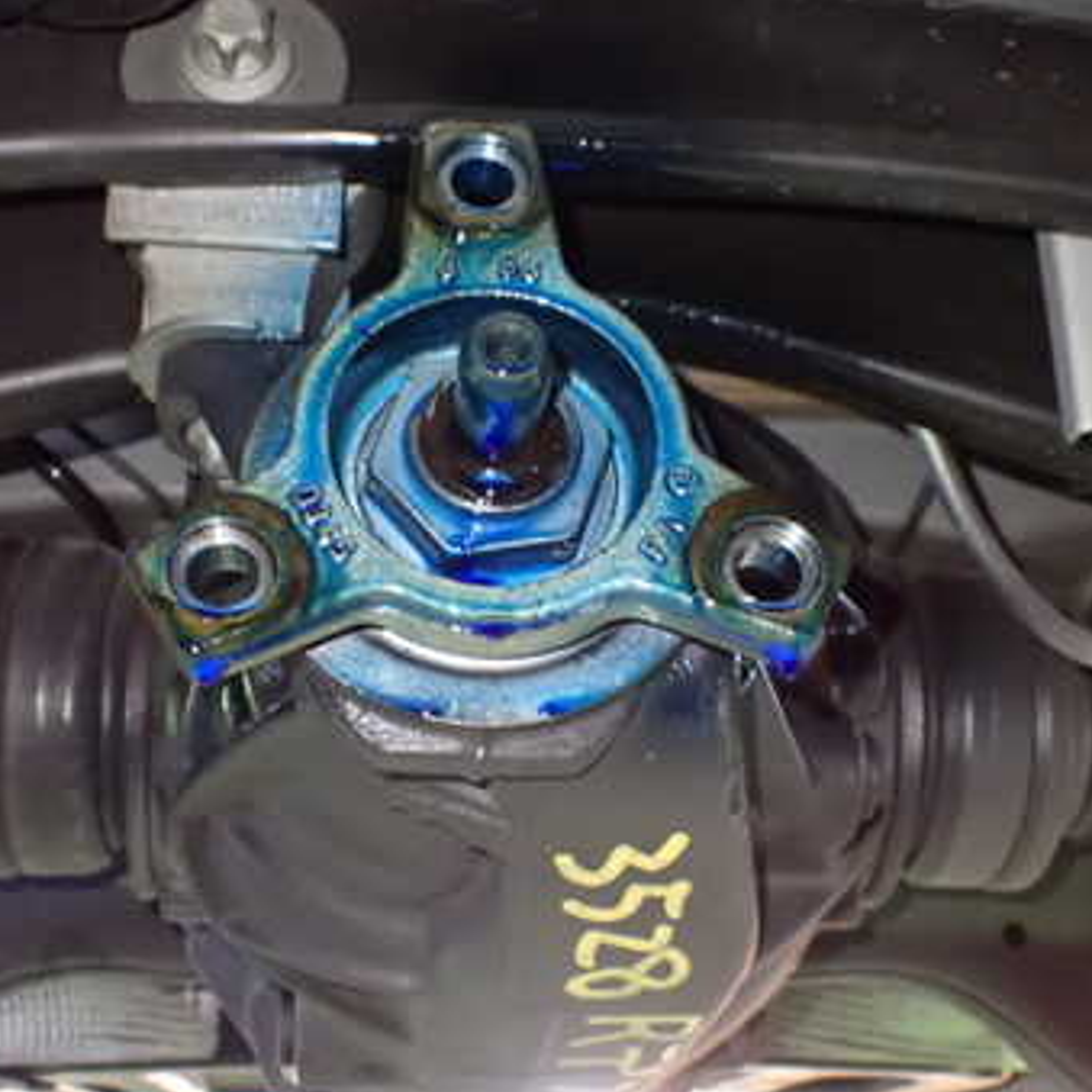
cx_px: 577
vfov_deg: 36.0
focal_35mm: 47
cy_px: 586
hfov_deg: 36.0
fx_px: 1677
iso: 1600
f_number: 2.3
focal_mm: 5.4
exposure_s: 1/30
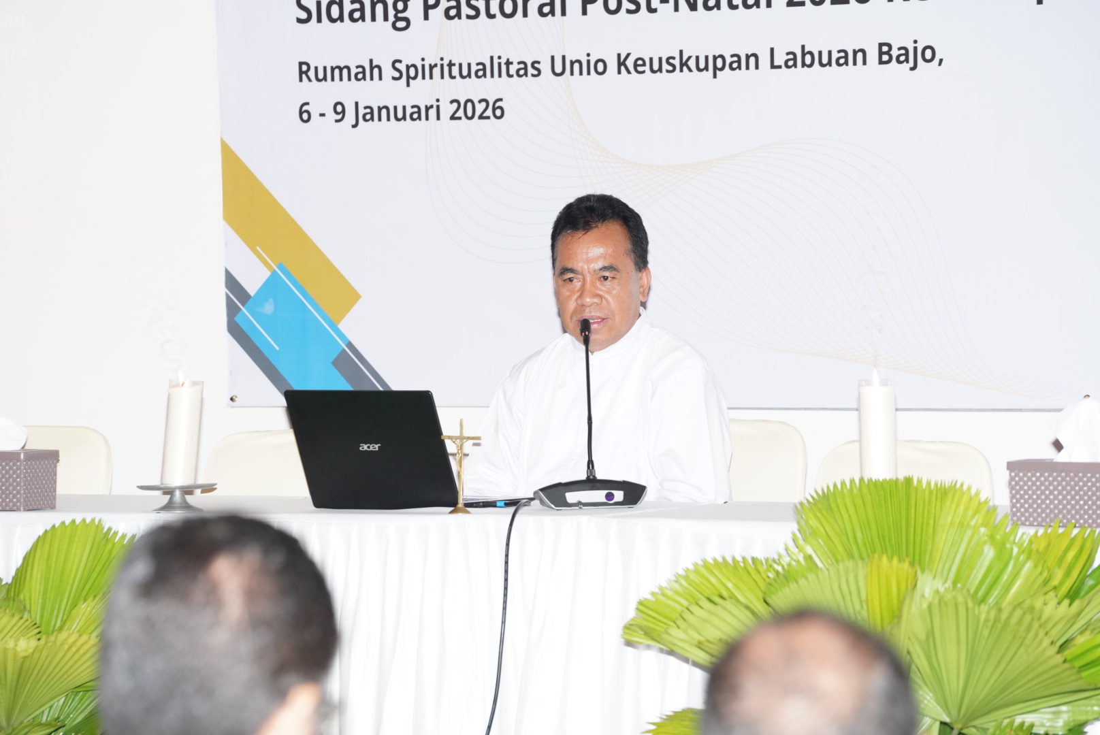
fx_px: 6115
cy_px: 368
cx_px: 550
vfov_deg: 6.9
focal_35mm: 200
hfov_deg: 10.3
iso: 2500
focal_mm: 200
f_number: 7.1
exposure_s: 1/125
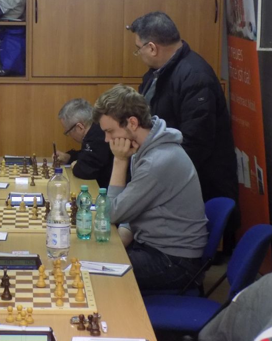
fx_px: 1067
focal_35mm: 106
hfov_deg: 14.4
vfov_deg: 18.1
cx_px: 18
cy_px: 179
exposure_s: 1/15
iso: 400
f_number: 4.2
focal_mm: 12.5
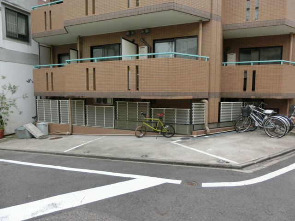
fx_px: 205
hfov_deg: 71.6
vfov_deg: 56.8
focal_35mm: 24
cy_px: 110
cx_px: 148
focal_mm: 4.24
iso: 80
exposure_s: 1/200
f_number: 3
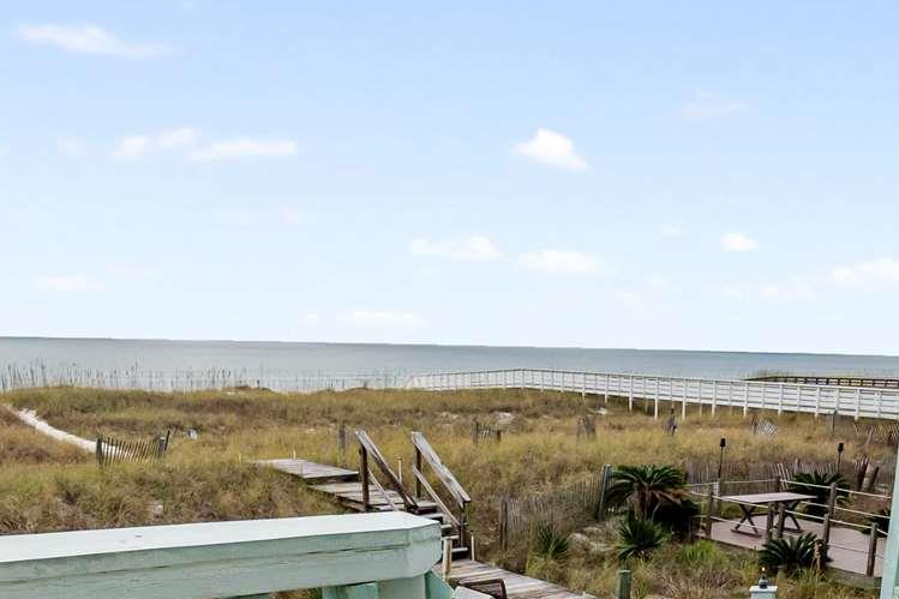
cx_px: 605
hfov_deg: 46.6
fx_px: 1024
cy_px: 706
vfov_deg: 28.6
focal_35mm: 41
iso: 400
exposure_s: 1/800
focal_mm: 10
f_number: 9
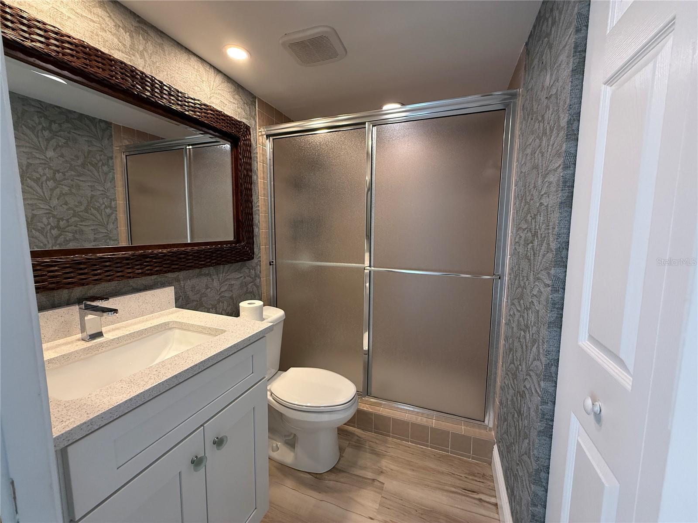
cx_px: 349
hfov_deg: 102.1
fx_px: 282
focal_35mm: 14
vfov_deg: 85.7
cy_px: 262
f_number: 2.2
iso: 250
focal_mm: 2.22
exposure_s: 1/60
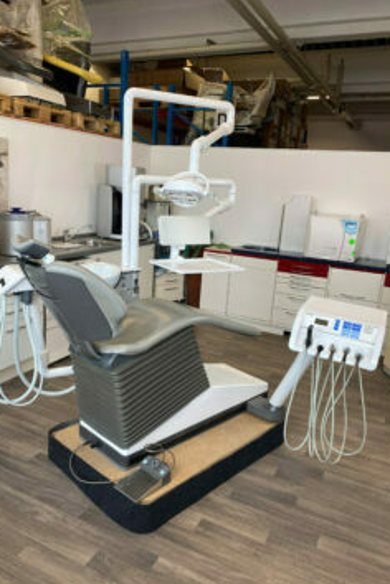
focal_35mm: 28
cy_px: 301
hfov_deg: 46.3
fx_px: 455
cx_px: 176
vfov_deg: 65.5
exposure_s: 1/100
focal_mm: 4.25
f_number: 1.8
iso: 50
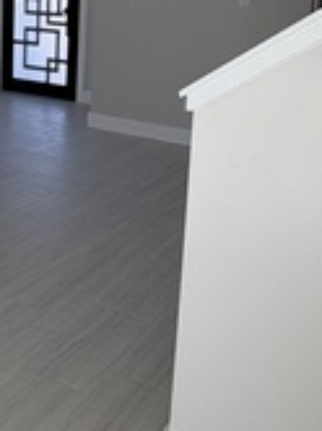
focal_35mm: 54
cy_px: 88
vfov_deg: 34.5
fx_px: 671
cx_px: -31
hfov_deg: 25.1
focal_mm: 2.22
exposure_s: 1/121
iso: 64
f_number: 2.2
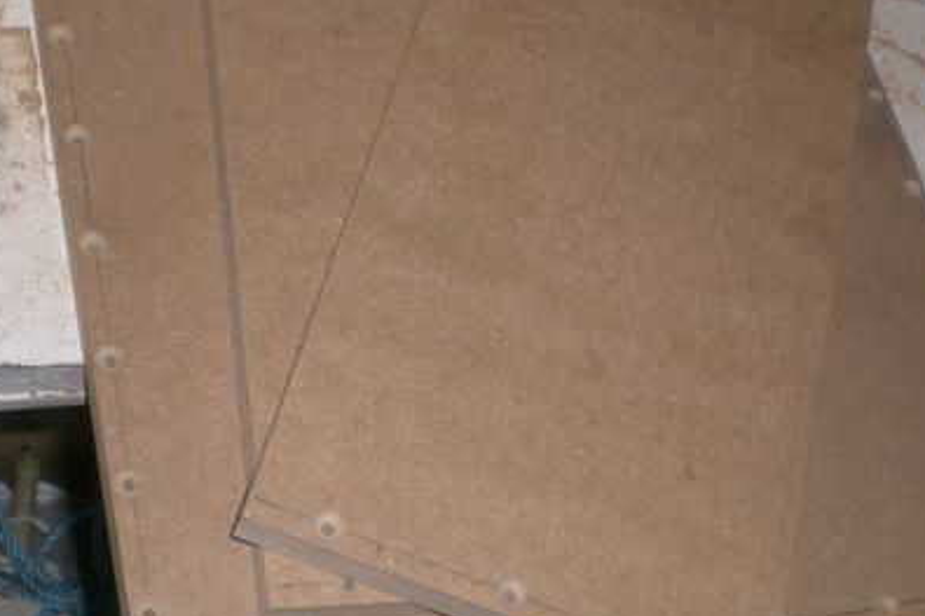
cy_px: 218
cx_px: 396
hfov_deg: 31.4
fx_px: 1644
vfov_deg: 21.2
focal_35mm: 64
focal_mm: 6.3
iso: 100
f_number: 3.1
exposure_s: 1/60
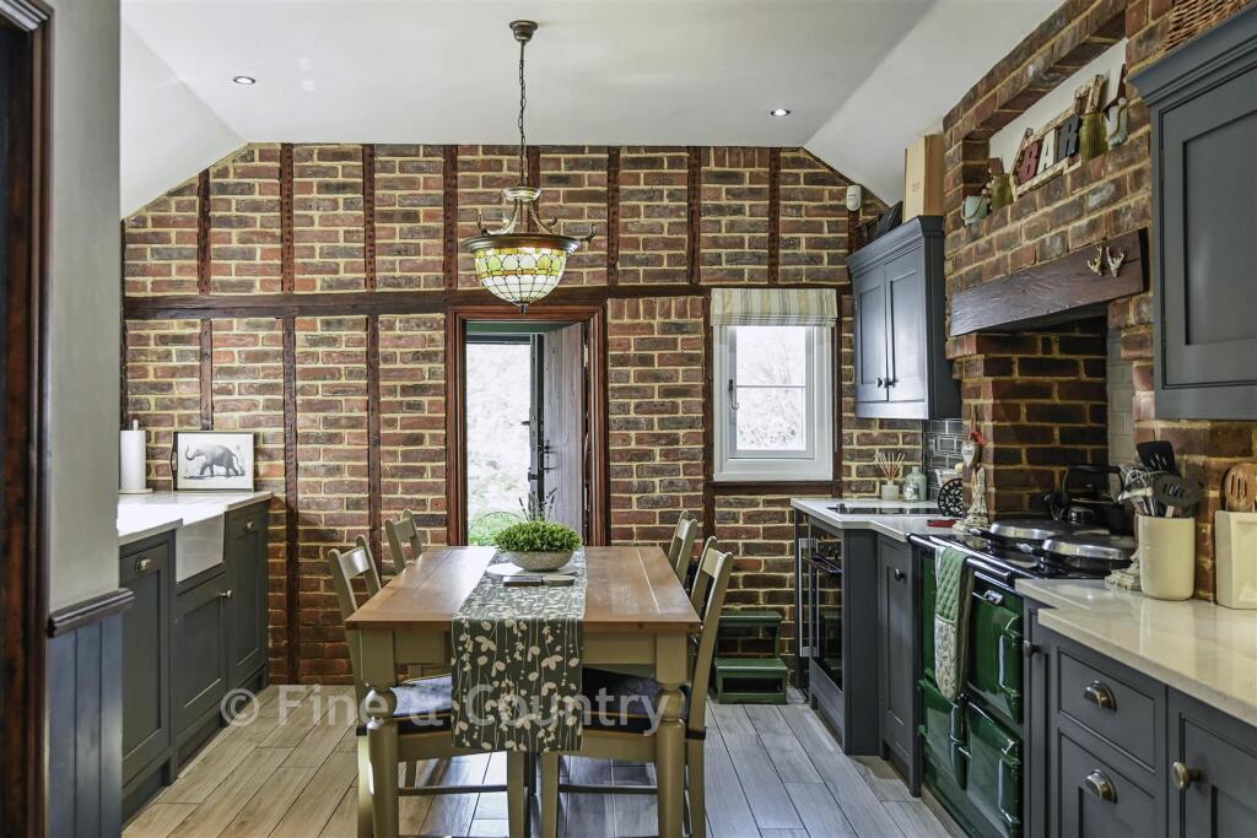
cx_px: 628
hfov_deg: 61.9
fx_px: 1048
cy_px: 419
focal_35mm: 30
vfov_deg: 43.6
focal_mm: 30
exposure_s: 1/80
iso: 1000
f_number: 4
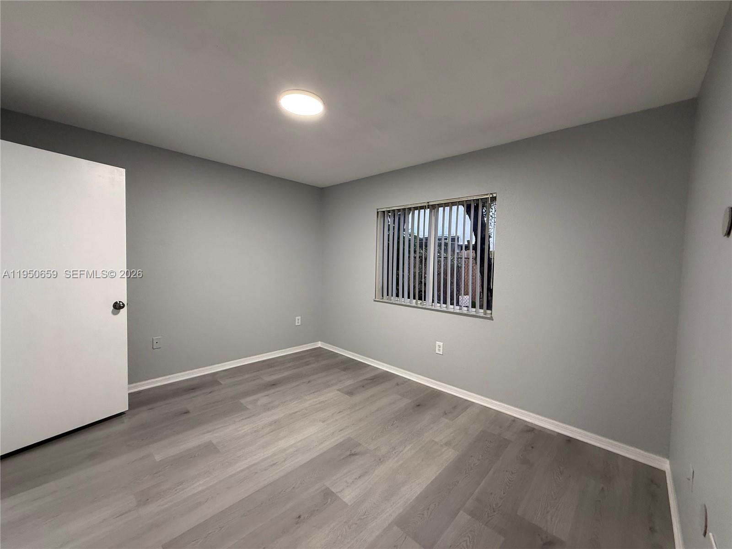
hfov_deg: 102.1
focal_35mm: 14
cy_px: 274
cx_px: 366
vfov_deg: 85.7
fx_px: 296
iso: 200
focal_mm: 2.22
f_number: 2.2
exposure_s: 1/60
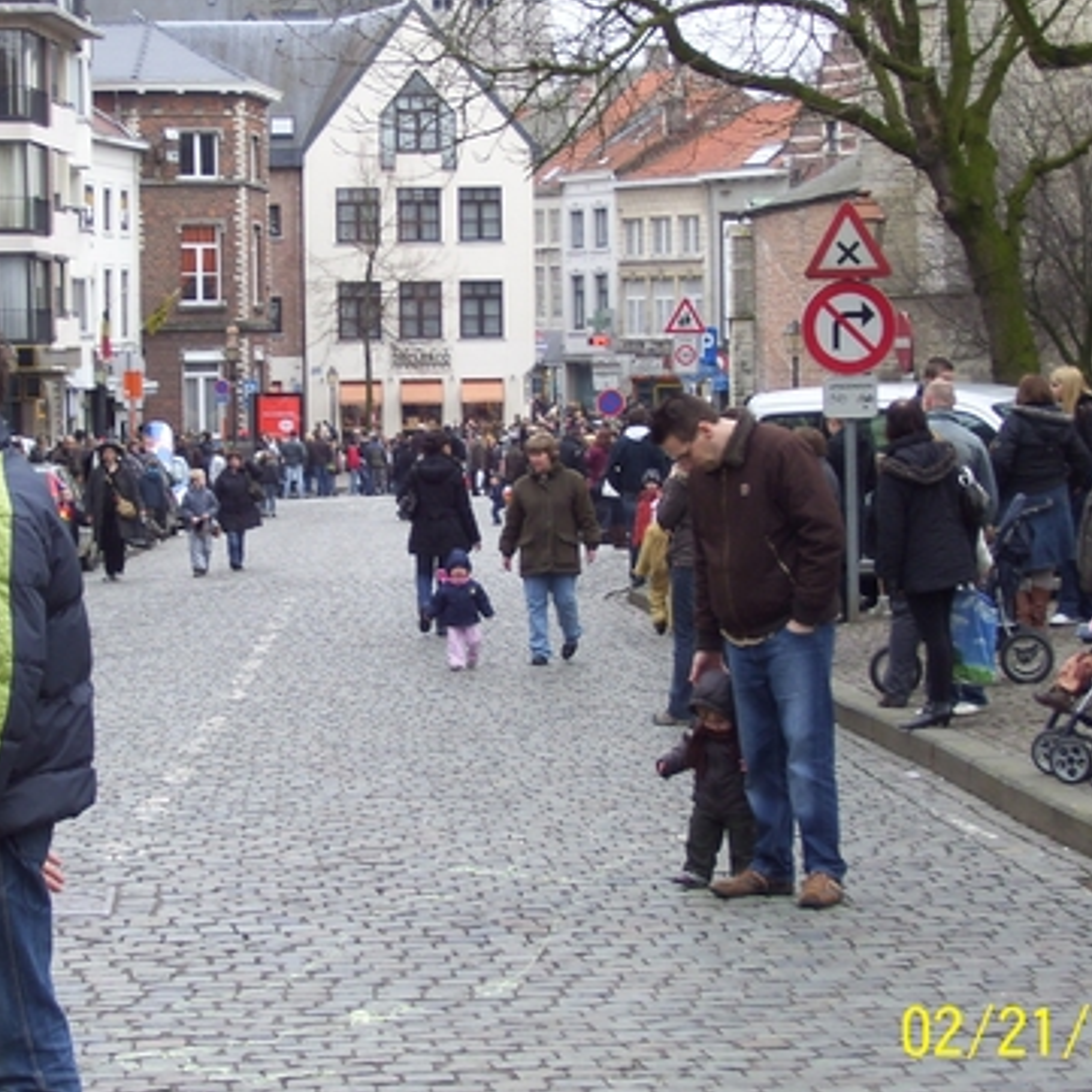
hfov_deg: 16.9
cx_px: 402
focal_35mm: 103
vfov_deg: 16.9
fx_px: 3676
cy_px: 513
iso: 80
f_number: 4
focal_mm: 11.6
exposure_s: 1/125
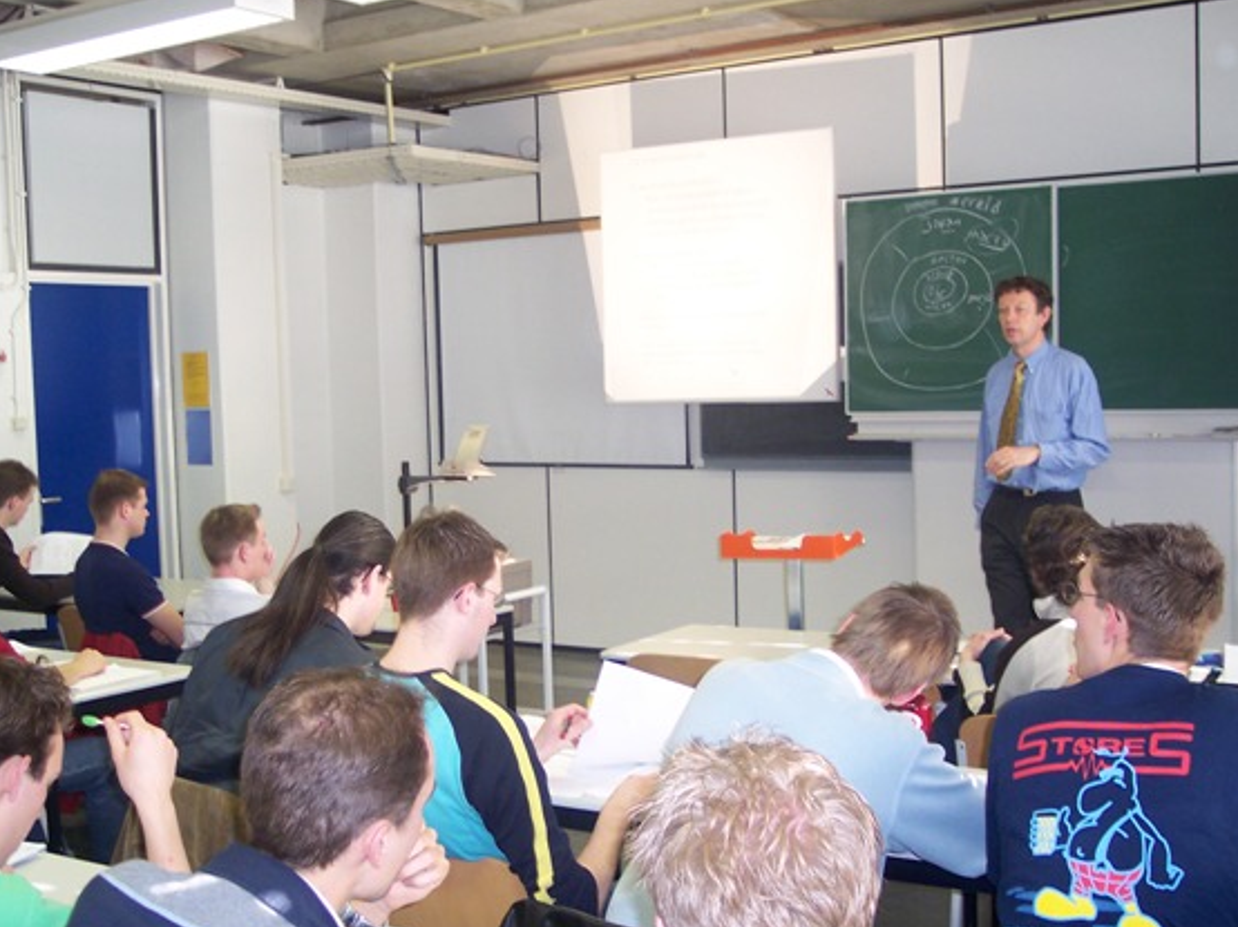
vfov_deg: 32.8
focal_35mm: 44
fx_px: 1573
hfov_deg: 43.0
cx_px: 604
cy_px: 505
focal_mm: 8
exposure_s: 1/30
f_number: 2.8
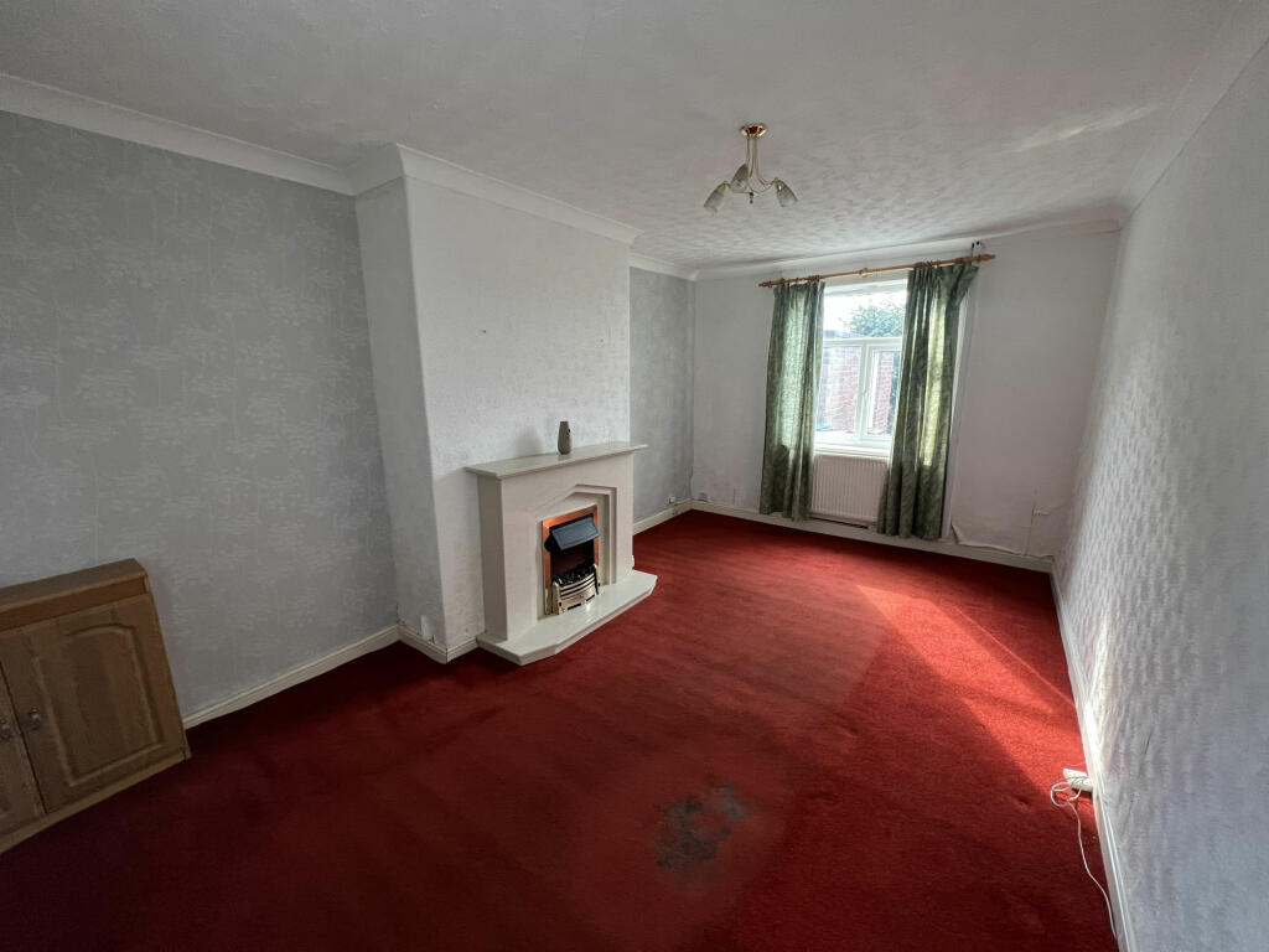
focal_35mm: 13
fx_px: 477
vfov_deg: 89.9
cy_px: 476
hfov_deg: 106.2
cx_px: 634
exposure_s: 1/99
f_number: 1.8
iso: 160
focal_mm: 1.57
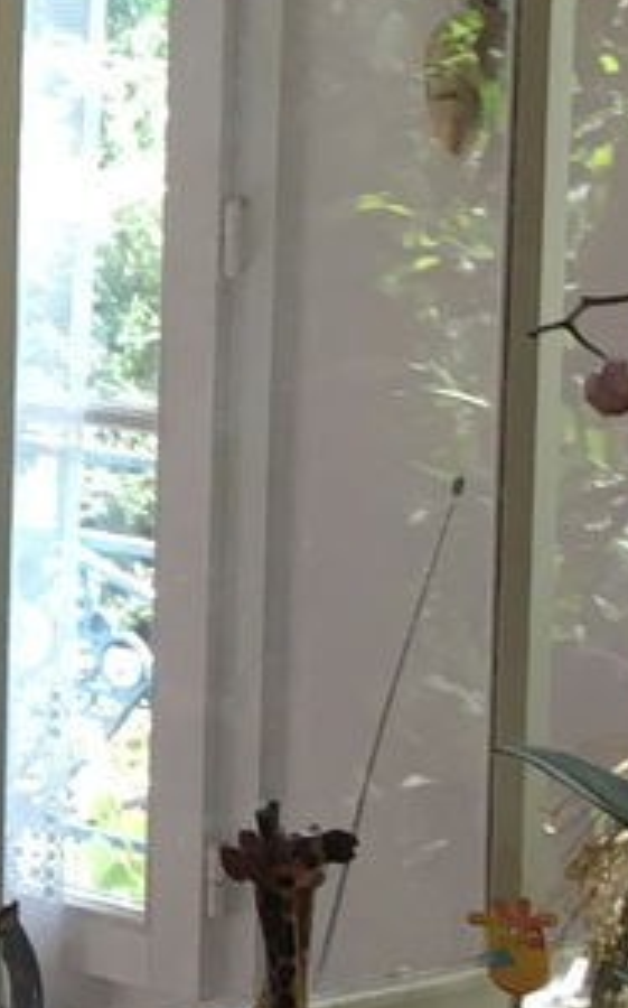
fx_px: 4500
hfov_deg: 7.2
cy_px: 353
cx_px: -1155
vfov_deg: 12.8
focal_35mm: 164
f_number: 2.2
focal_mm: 4.15
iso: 32
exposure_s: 1/33
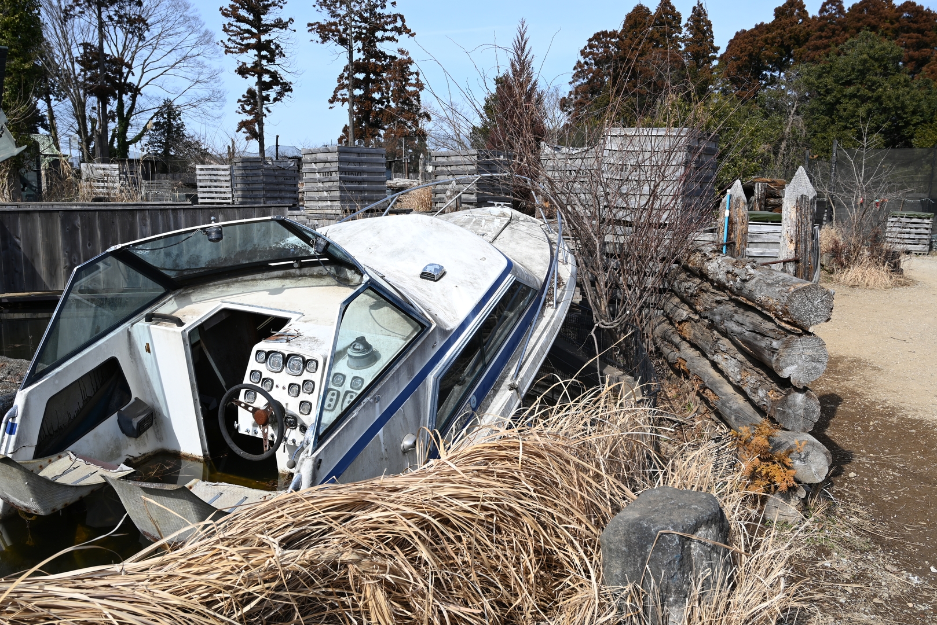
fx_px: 755
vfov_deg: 45.0
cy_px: 312
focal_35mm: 29
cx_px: 468
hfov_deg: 63.6
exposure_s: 1/200
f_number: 7.1
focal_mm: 29
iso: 80
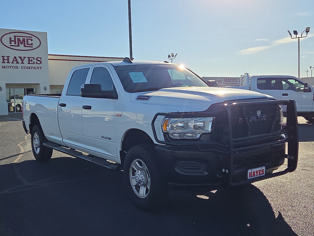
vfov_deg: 36.8
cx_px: 157
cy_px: 118
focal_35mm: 39
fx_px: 354
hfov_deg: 47.9
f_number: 1.8
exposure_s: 1/2500
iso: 25
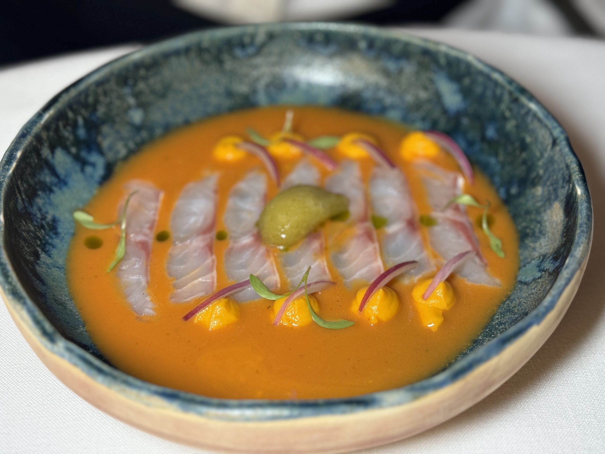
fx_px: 839
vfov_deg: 30.3
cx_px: 302
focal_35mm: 48
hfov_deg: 39.7
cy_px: 227
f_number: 1.78
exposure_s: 1/50
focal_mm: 6.76
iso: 160
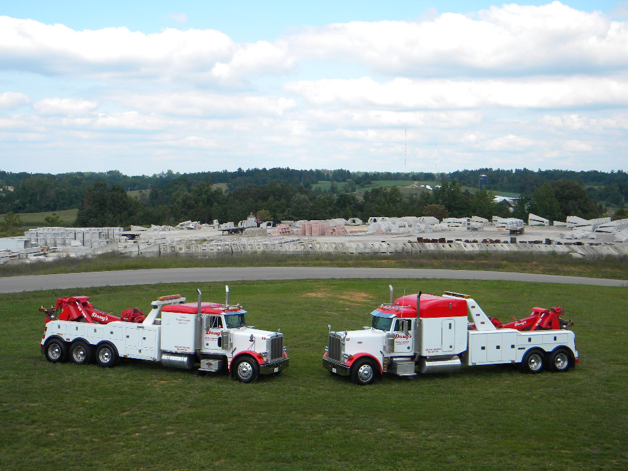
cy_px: 236
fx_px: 853
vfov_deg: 30.9
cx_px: 314
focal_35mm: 47
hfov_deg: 40.4
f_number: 3.9
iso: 80
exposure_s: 1/520
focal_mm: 8.6
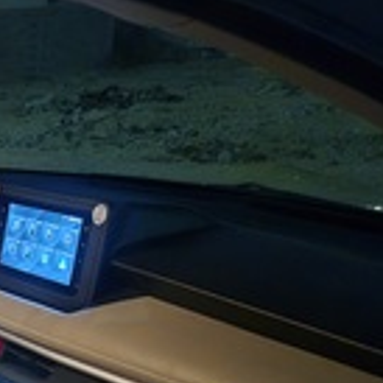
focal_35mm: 68
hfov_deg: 20.4
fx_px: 851
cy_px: 451
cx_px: -242
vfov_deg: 23.3
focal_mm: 5.4
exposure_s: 1/20
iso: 2000
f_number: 1.8
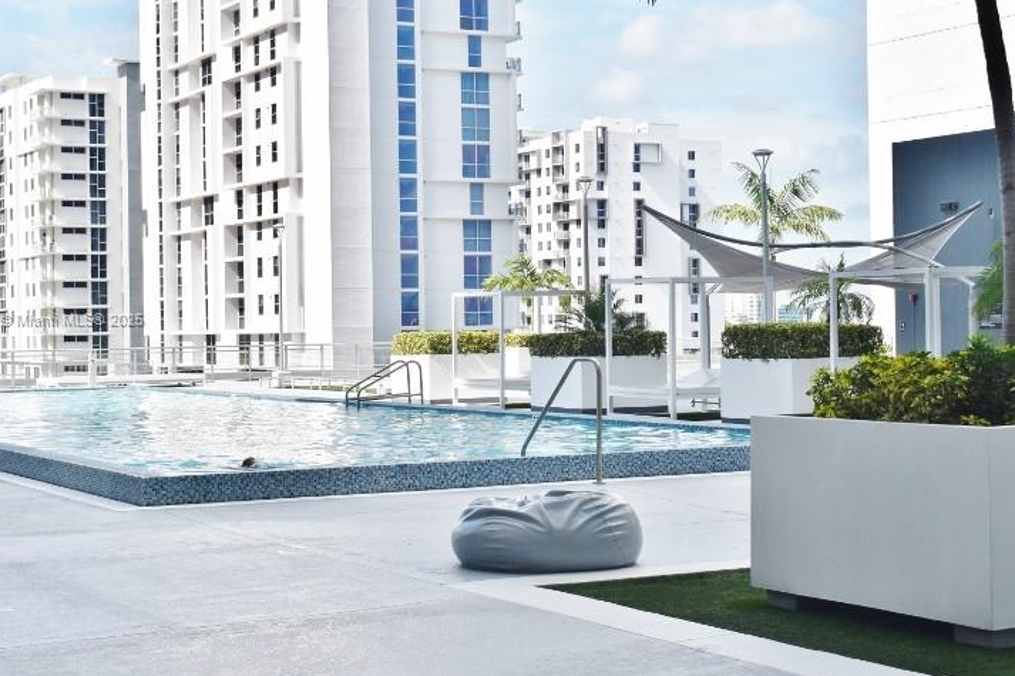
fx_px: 1804
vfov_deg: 21.2
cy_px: 321
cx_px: 483
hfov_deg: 31.4
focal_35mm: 64
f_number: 9
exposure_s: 1/320
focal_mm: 38
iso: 100
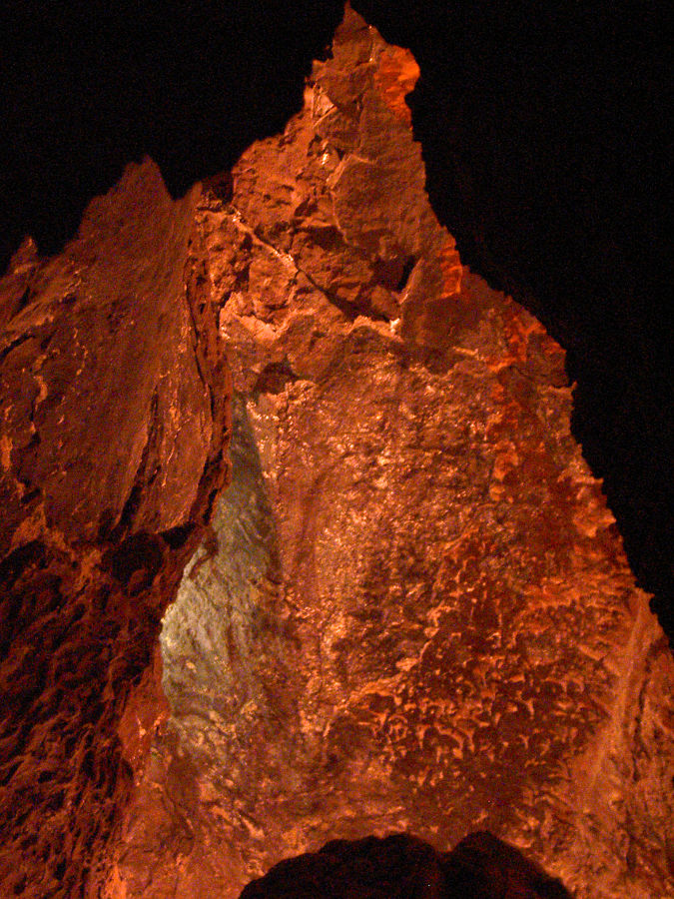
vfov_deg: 26.0
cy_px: 450
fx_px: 1947
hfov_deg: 19.6
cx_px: 337
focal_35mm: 75
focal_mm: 12.4
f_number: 4.2
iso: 400
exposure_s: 1/15
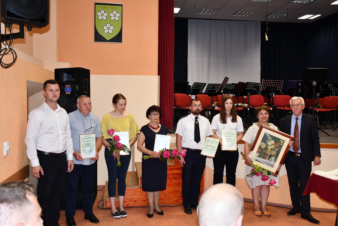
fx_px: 319
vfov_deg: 38.9
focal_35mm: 34
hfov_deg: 55.8
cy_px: 113
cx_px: 169
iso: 560
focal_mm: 23
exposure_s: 1/60
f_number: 3.8
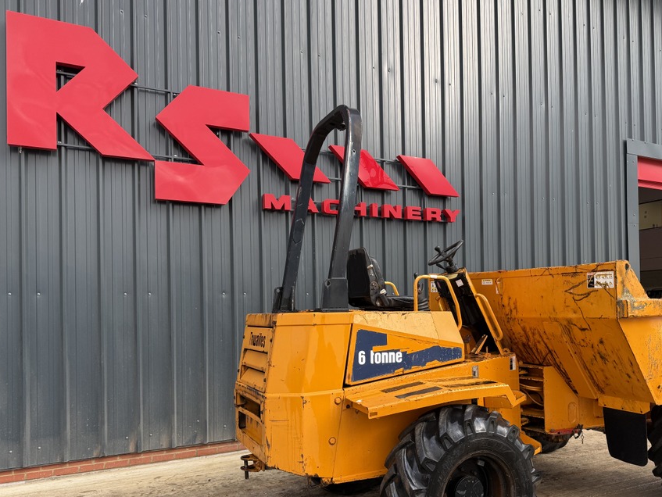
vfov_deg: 48.0
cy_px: 297
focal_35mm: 29
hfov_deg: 61.2
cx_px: 393
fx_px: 555
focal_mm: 6.76
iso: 80
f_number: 1.78
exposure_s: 1/528
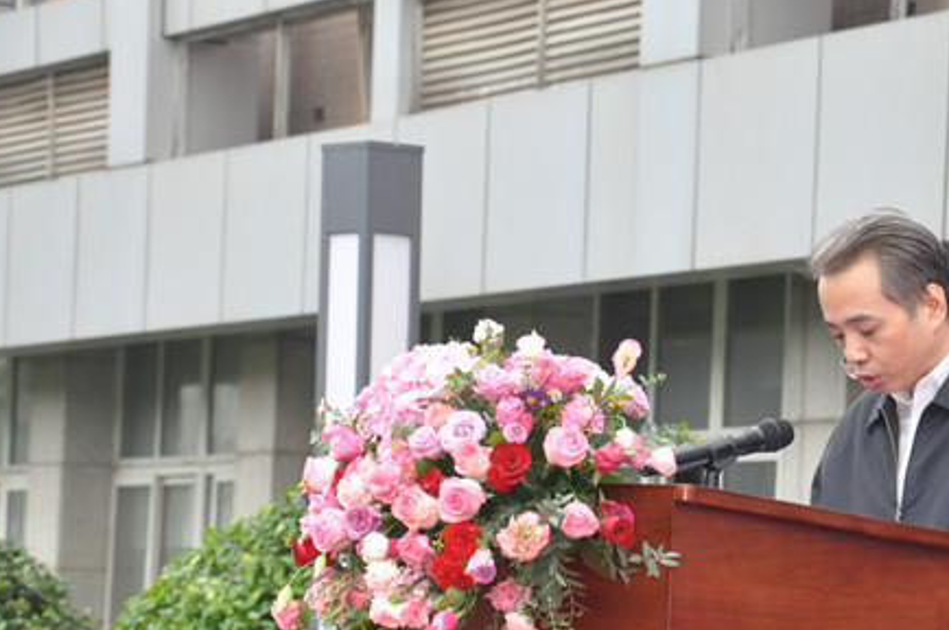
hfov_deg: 8.7
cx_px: 682
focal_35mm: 236
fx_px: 6205
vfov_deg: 5.8
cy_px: 390
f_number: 8
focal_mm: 105
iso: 1000
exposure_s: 1/200
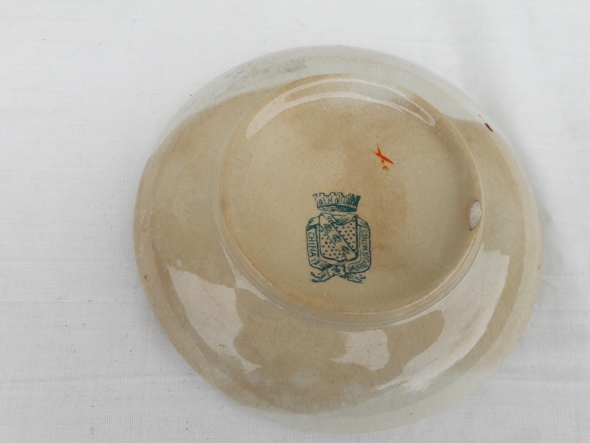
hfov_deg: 63.4
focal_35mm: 28
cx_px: 295
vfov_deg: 49.7
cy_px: 222
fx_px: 477
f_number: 1.9
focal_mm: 3.7
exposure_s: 1/606
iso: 40
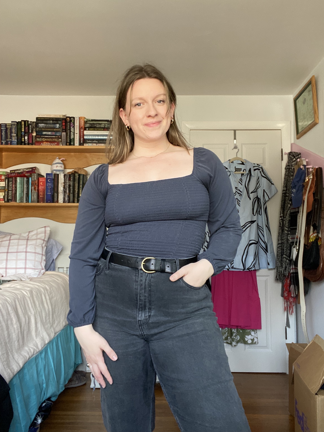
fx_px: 374
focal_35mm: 30
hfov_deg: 46.8
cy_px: 216
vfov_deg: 60.0
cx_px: 162
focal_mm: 2.71
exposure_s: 1/60
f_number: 2.2
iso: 320
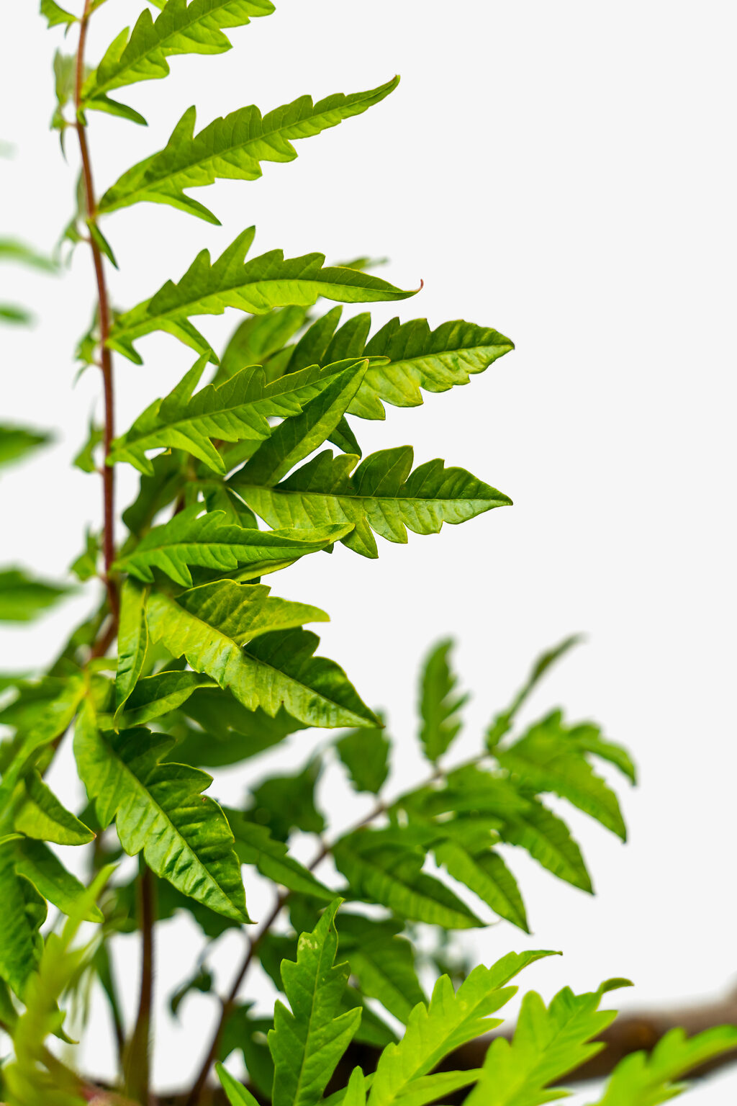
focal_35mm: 75
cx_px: 368
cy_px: 553
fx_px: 2303
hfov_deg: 18.2
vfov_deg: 27.0
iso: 500
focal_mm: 75
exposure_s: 1/250
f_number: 3.5
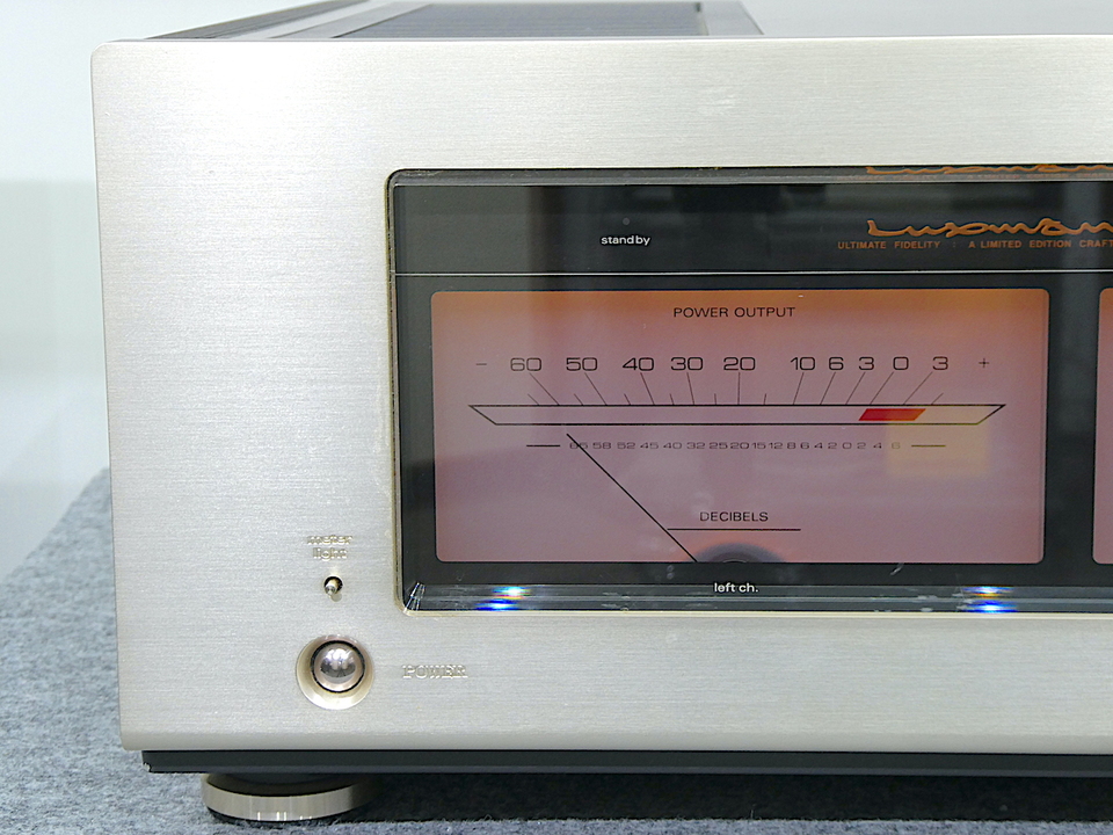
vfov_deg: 19.9
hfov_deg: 26.3
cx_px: 556
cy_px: 418
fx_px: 2379
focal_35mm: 74
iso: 200
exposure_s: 1/8
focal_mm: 13.2
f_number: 4.6
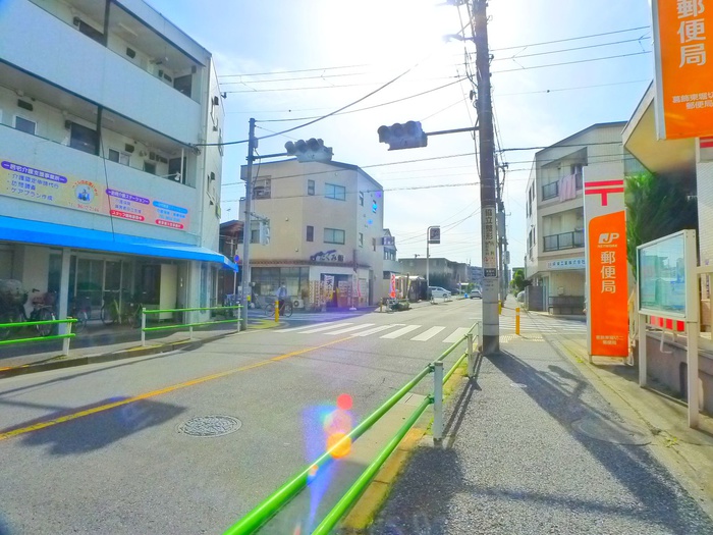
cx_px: 356
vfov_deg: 56.8
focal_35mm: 24
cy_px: 268
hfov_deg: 71.6
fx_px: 494
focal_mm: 5.1
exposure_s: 1/1000
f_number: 5.6
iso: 400
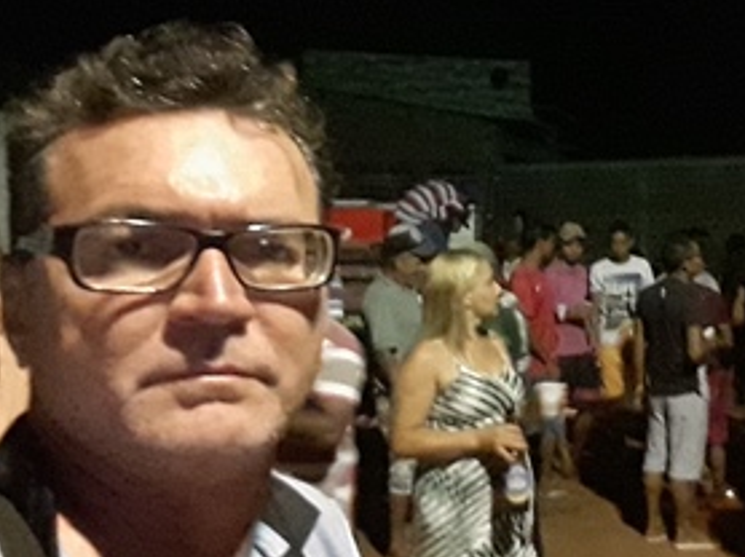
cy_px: 236
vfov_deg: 27.4
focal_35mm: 53
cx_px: 579
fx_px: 1140
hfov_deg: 35.2
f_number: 2.2
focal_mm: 1.95
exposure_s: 1/12
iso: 640
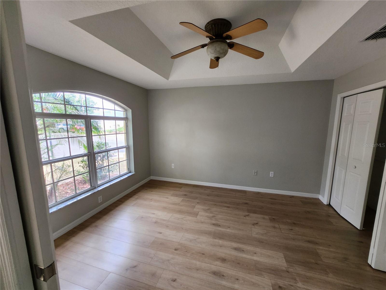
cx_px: 193
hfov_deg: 106.2
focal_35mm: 13
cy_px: 145
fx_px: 145
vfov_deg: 89.9
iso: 100
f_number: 2.2
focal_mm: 1.74
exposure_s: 1/60
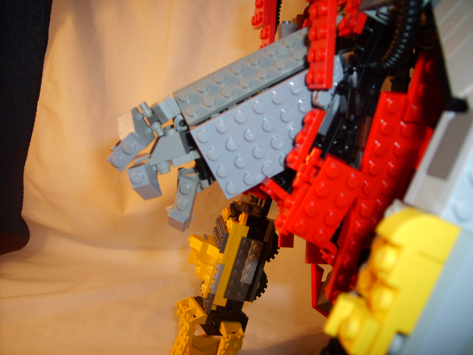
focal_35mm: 35
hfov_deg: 52.6
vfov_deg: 40.7
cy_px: 178
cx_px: 236
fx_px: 478
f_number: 2.8
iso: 100
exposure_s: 1/45
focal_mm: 5.8
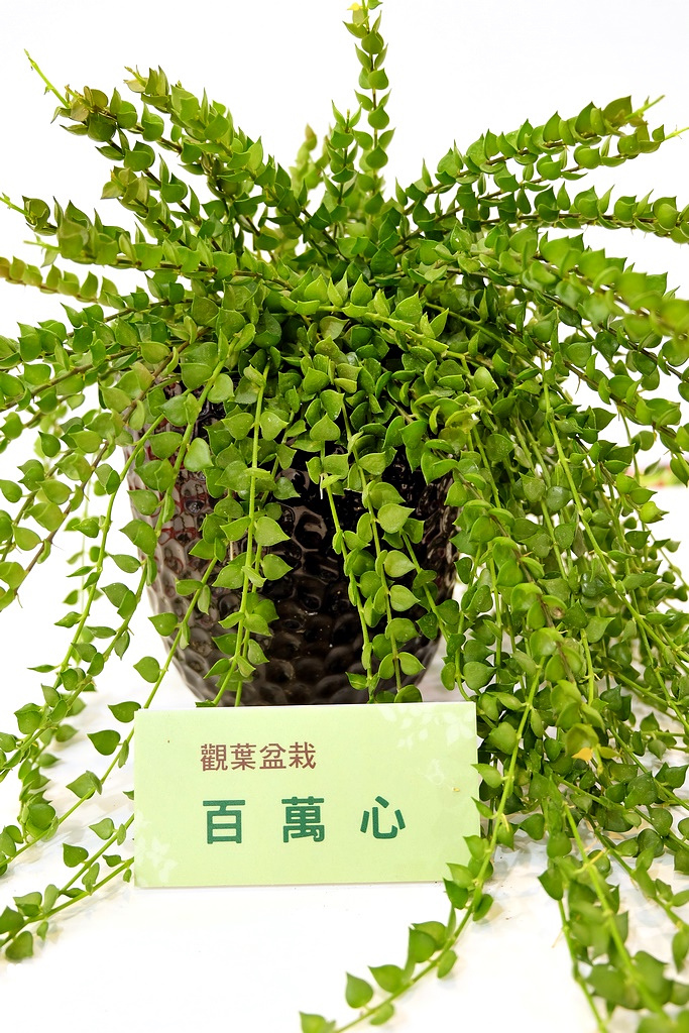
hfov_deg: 40.0
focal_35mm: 33
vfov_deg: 57.2
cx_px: 344
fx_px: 947
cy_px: 516
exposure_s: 1/30
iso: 640
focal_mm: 22.2
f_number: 4
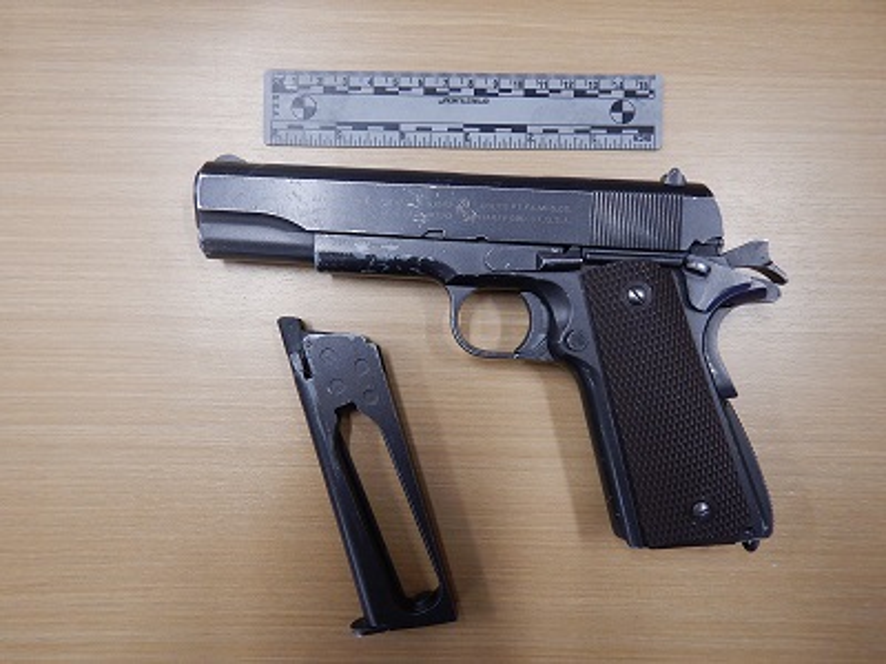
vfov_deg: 56.8
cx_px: 443
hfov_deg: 71.6
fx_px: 614
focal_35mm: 24
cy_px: 332
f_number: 2.8
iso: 250
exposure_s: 1/30
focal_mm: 4.3
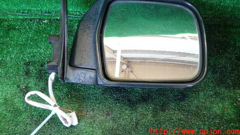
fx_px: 210
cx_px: 120
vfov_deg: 35.3
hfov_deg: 59.5
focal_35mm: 33
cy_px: 46
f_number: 2.3
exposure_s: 1/60
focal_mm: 5.4
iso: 160
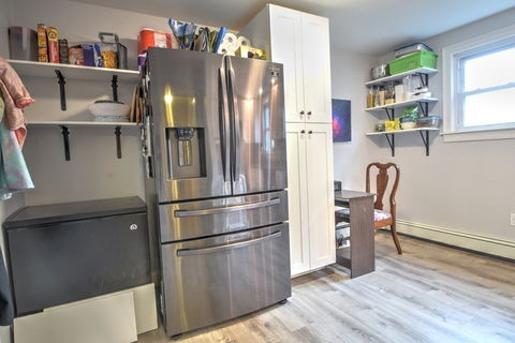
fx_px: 257
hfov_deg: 90.0
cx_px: 258
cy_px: 172
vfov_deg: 67.4
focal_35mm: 18
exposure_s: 1/1.25
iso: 400
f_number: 9
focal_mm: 12
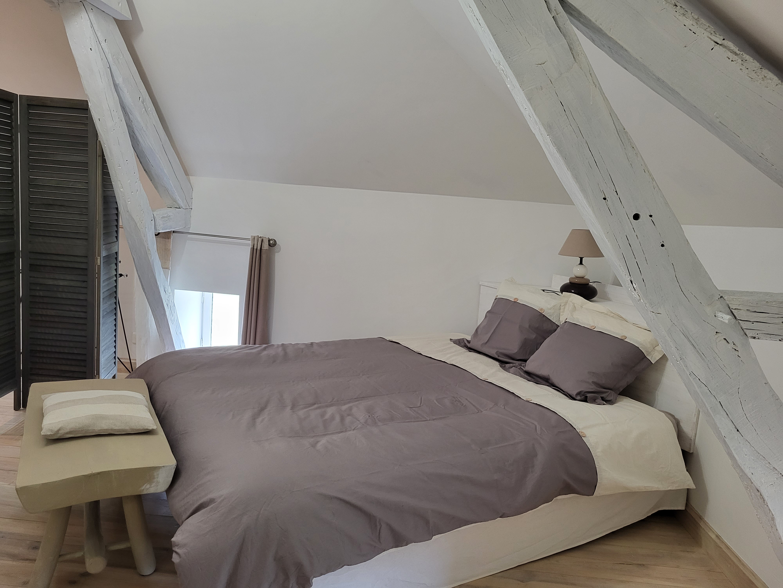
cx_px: 392
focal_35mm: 26
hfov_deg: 67.3
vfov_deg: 53.1
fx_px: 588
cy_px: 294
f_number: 1.8
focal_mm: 5.4
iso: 400
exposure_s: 1/50
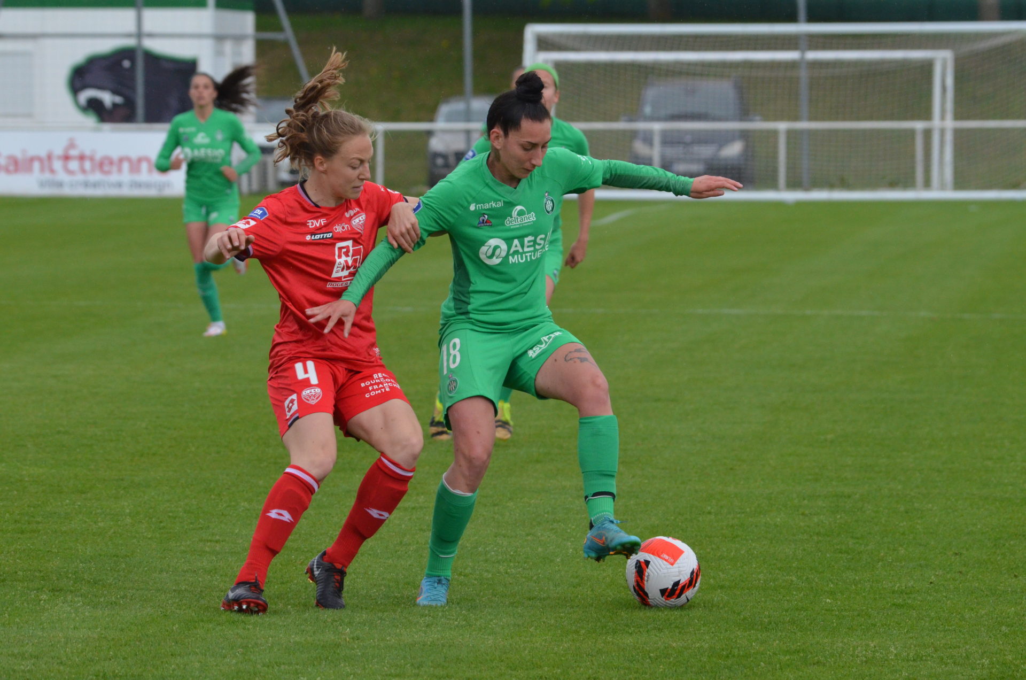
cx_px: 513
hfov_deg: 6.9
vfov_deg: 4.6
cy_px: 340
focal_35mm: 300
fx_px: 8533
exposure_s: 1/2000
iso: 1600
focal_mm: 200
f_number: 7.1
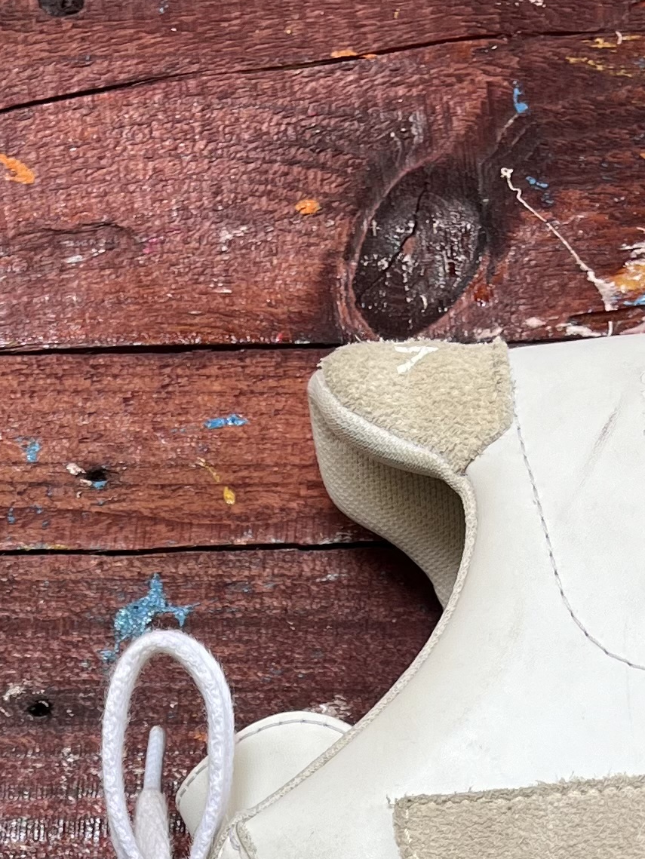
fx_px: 2284
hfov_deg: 15.9
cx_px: 72
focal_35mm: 92
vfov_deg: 19.3
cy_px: 1177
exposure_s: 1/131
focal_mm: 5.1
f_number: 1.6
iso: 32
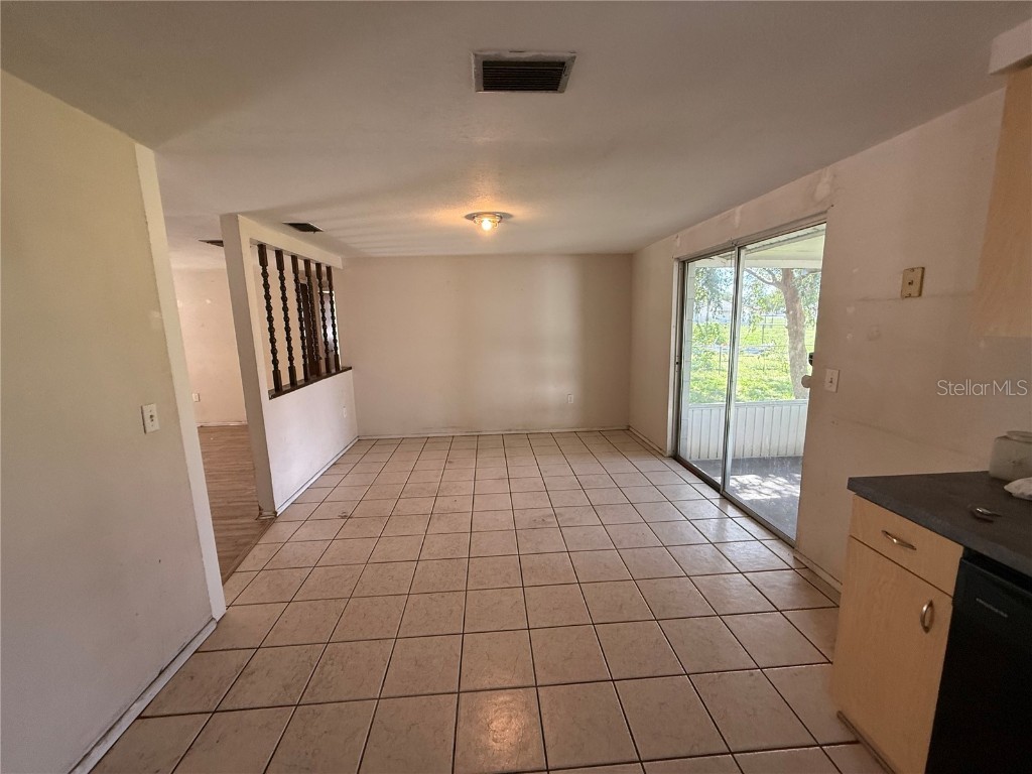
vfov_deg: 85.7
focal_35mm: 14
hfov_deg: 102.1
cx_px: 516
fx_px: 417
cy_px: 387
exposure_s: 1/99
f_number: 2.2
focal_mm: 2.22
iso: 250
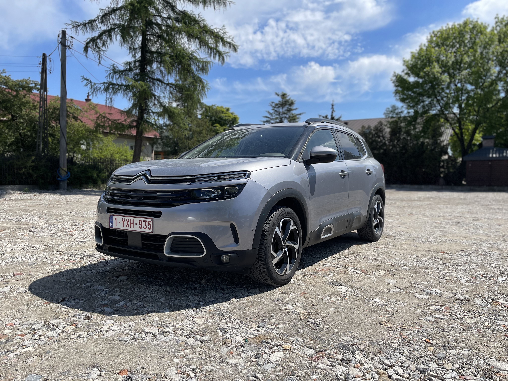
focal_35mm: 26
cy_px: 190
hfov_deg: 67.3
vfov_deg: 53.1
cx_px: 254
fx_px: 382
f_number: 1.6
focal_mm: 5.1
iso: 50
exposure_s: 1/5376
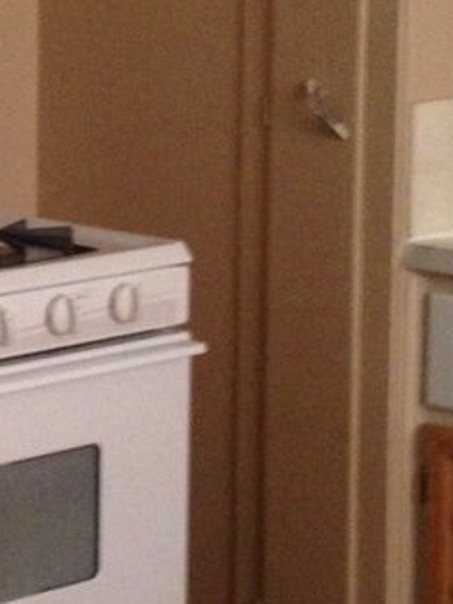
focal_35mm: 134
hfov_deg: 10.6
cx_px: -257
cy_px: 196
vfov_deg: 14.7
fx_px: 2340
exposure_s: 1/20
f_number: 2.4
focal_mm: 4.12
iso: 320
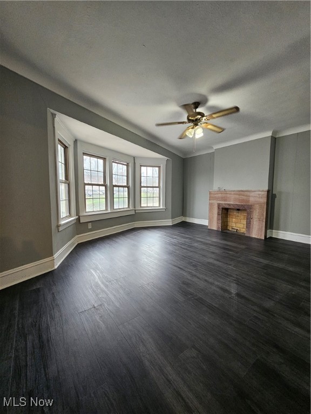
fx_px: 156
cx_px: 156
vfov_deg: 106.2
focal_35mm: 13
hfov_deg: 89.9
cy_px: 207
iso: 320
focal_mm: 2.2
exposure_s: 1/40
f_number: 2.2
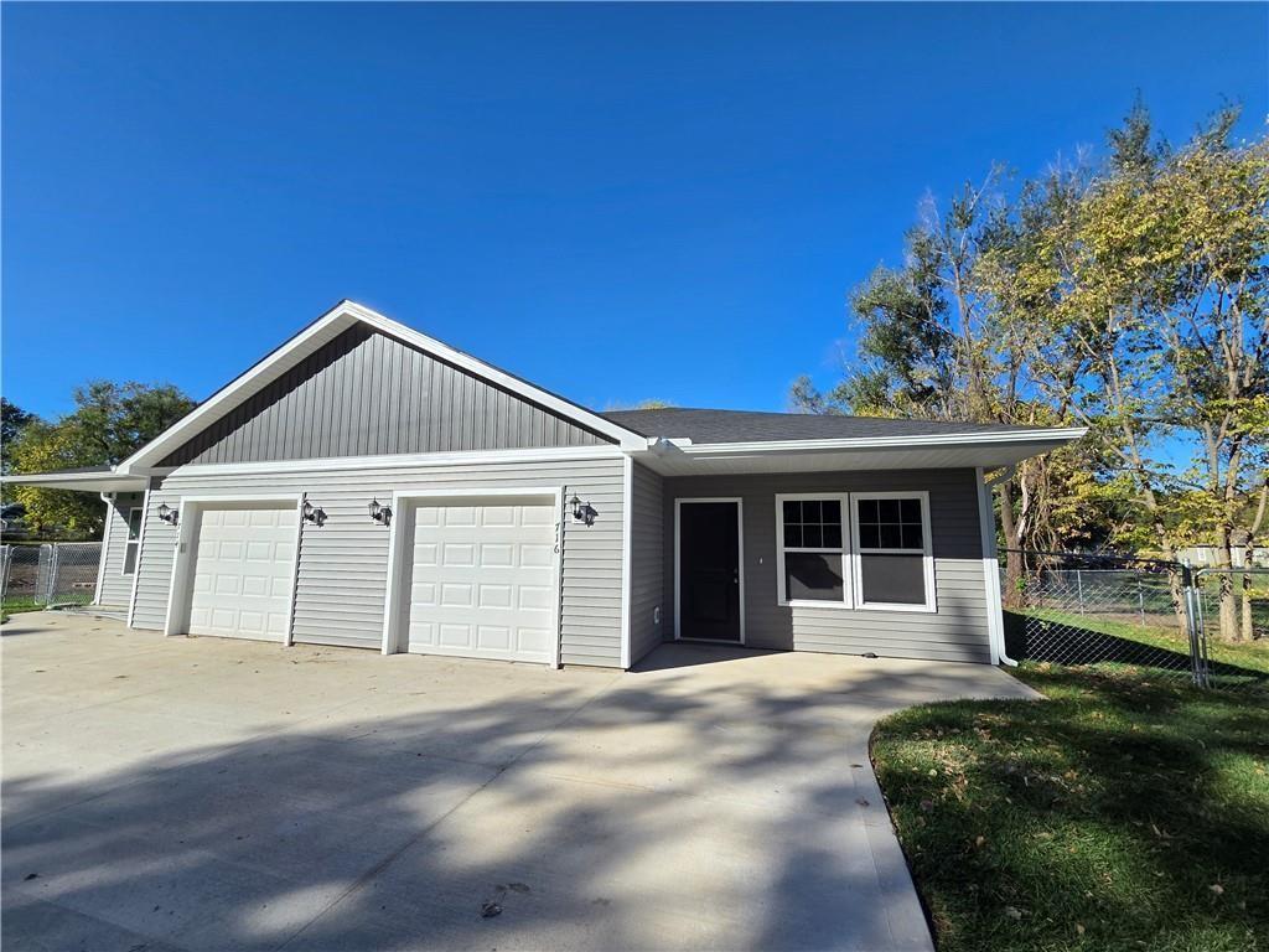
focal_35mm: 13
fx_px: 477
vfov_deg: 89.9
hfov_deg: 106.2
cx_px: 634
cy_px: 476
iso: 50
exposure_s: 1/1718
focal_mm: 2.2
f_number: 2.2
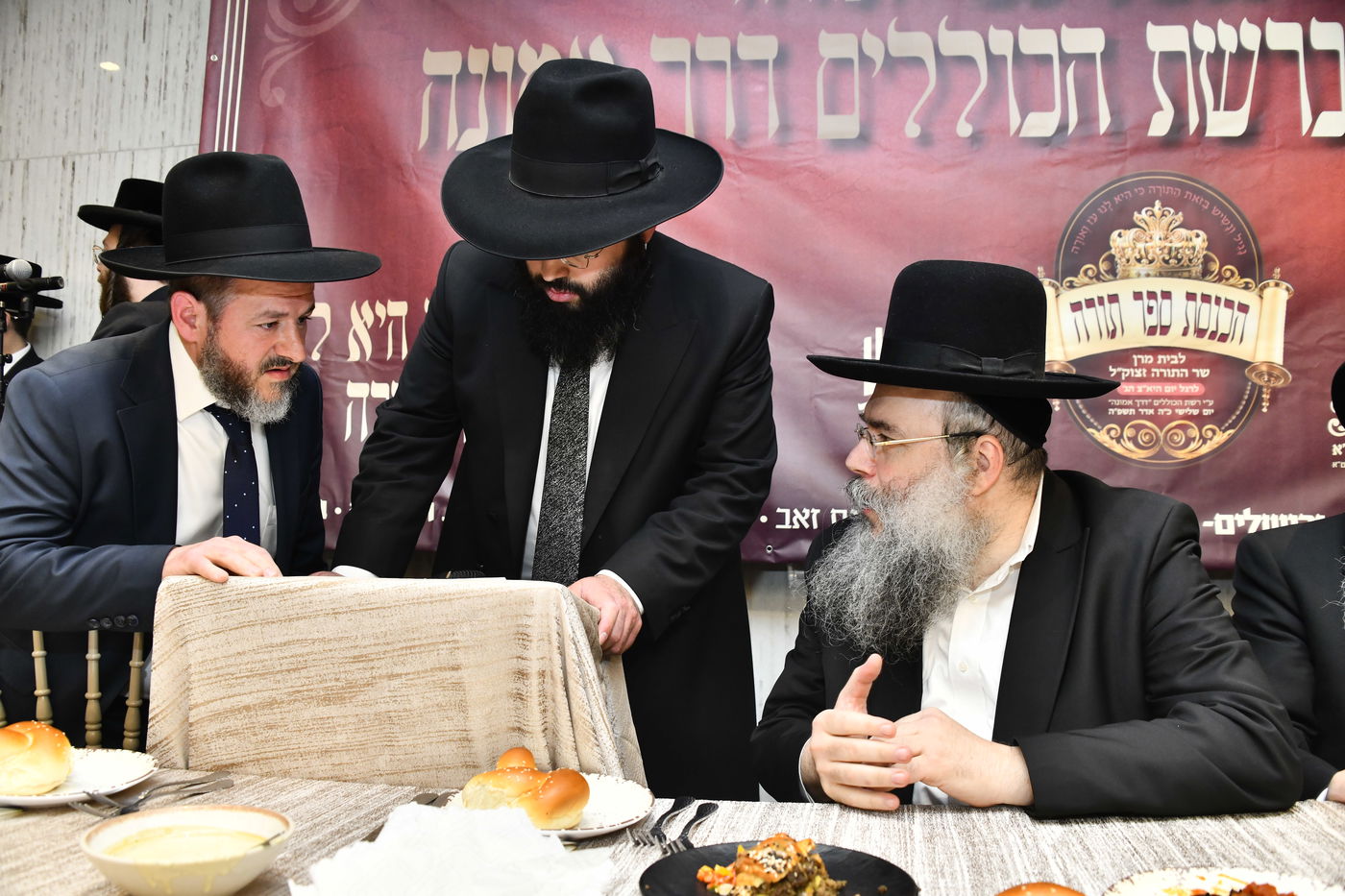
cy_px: 448
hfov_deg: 65.5
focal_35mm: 28
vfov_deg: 46.4
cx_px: 672
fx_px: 1046
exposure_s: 1/125
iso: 1000
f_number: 5.6
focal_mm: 28
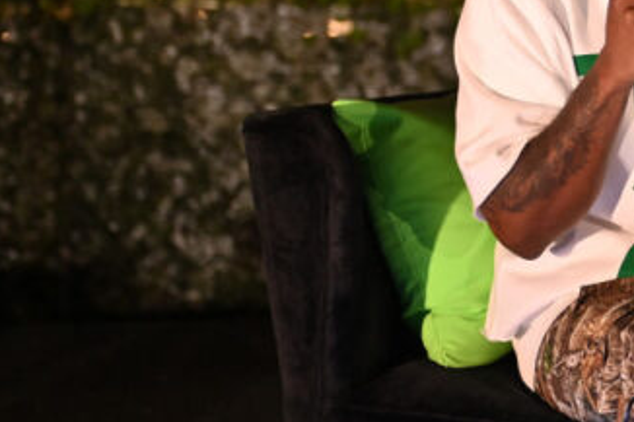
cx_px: 681
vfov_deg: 10.3
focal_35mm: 132
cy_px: 23
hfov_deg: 15.2
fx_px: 2323
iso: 2500
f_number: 2.8
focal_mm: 56
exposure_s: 1/200
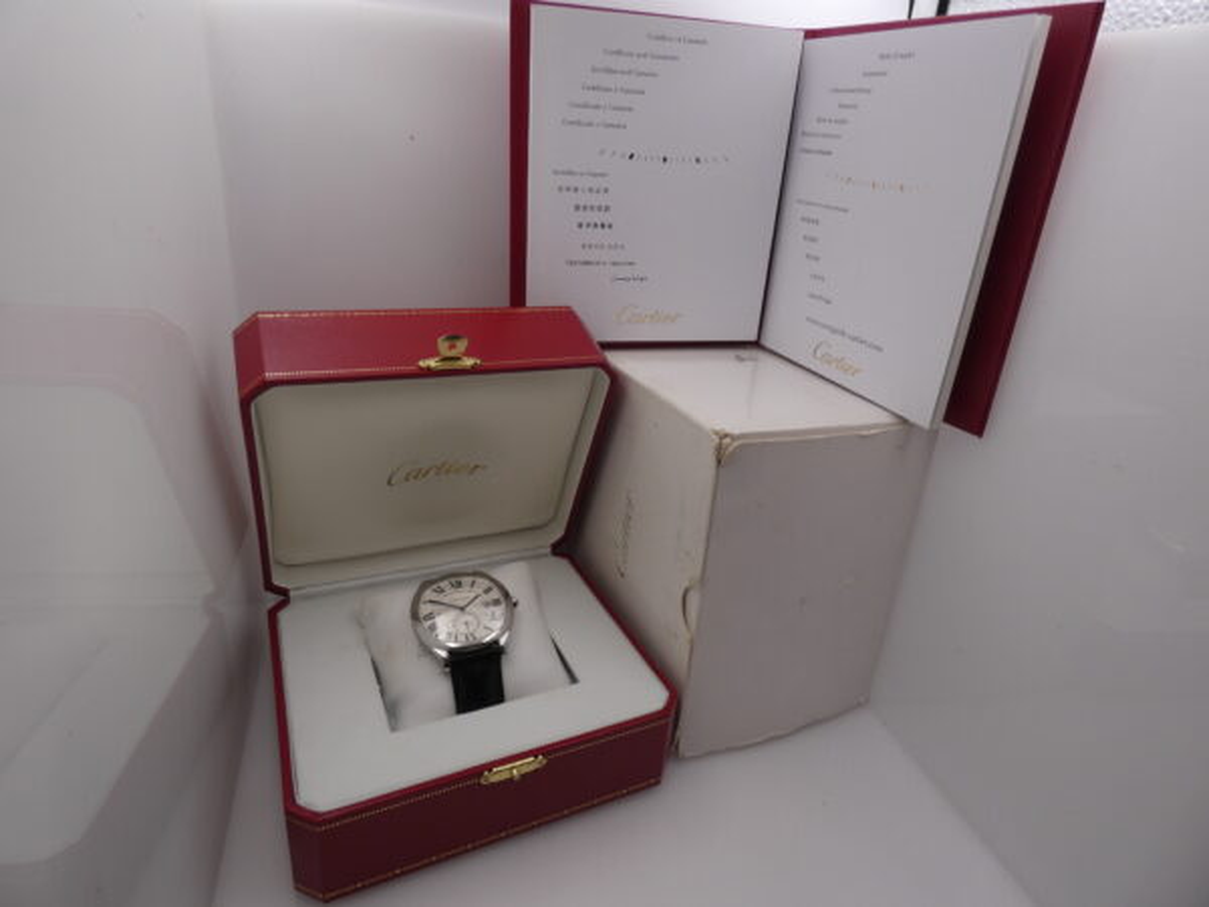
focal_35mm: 20
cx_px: 604
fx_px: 699
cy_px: 454
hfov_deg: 81.7
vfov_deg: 66.0
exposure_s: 1/320
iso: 80
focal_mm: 3.6
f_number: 2.8
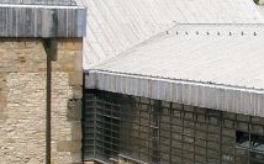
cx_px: 280
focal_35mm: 135
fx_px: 970
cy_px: 35
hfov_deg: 15.2
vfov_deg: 9.6
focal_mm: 7.13
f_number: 5.6
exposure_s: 1/541
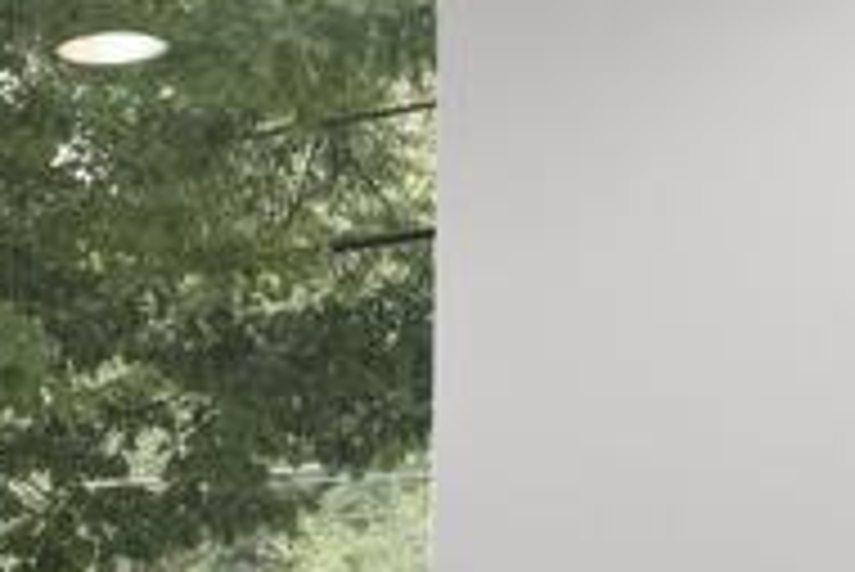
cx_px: -680
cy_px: 853
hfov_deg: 15.5
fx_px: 2686
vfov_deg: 11.6
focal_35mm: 113
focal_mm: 21
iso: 5000
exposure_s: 1/30
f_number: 8
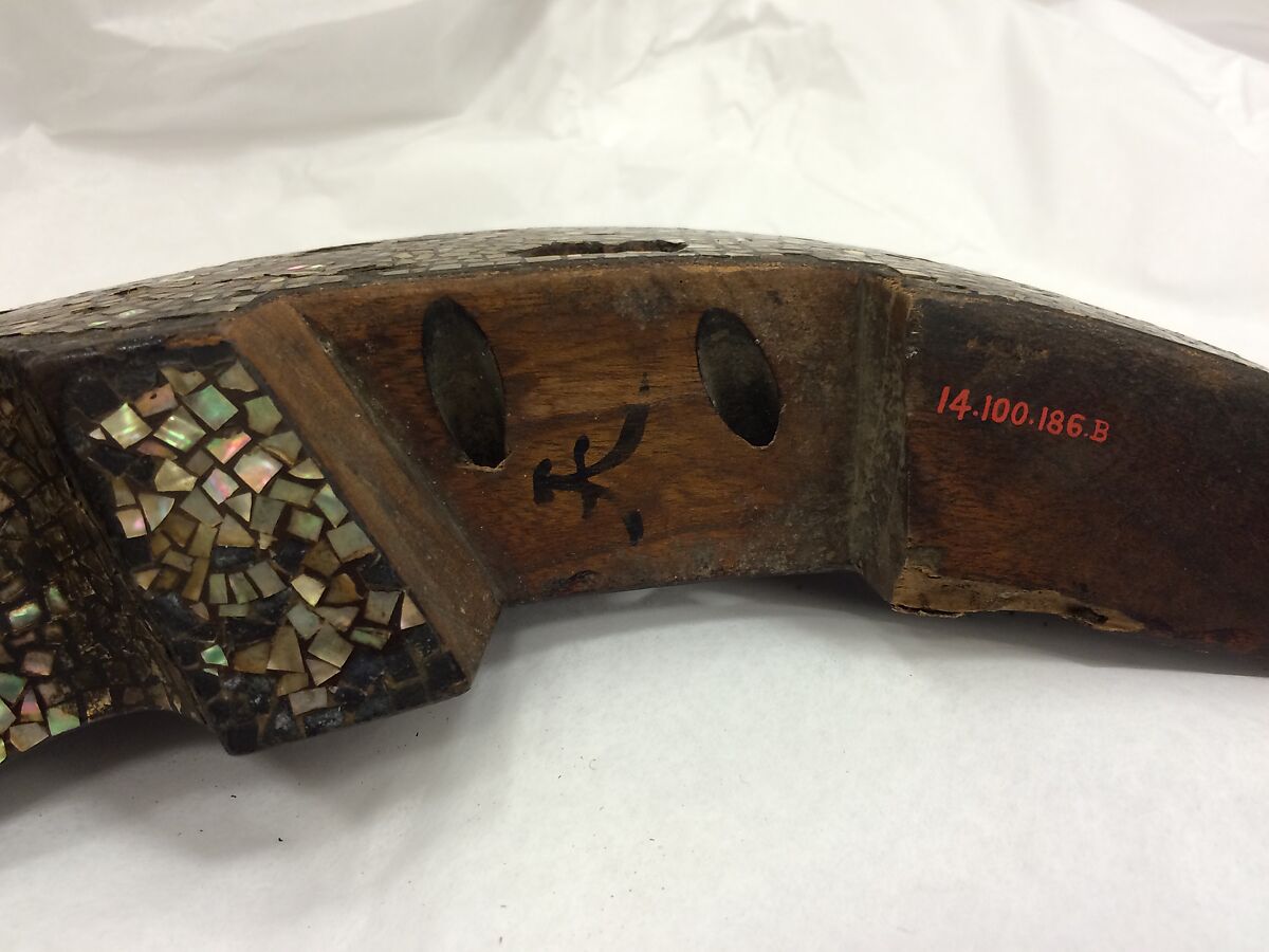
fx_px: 1063
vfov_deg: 48.2
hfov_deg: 61.7
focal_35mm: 29
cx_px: 634
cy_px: 476
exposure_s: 1/30
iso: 64
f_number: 2.2
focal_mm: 4.15
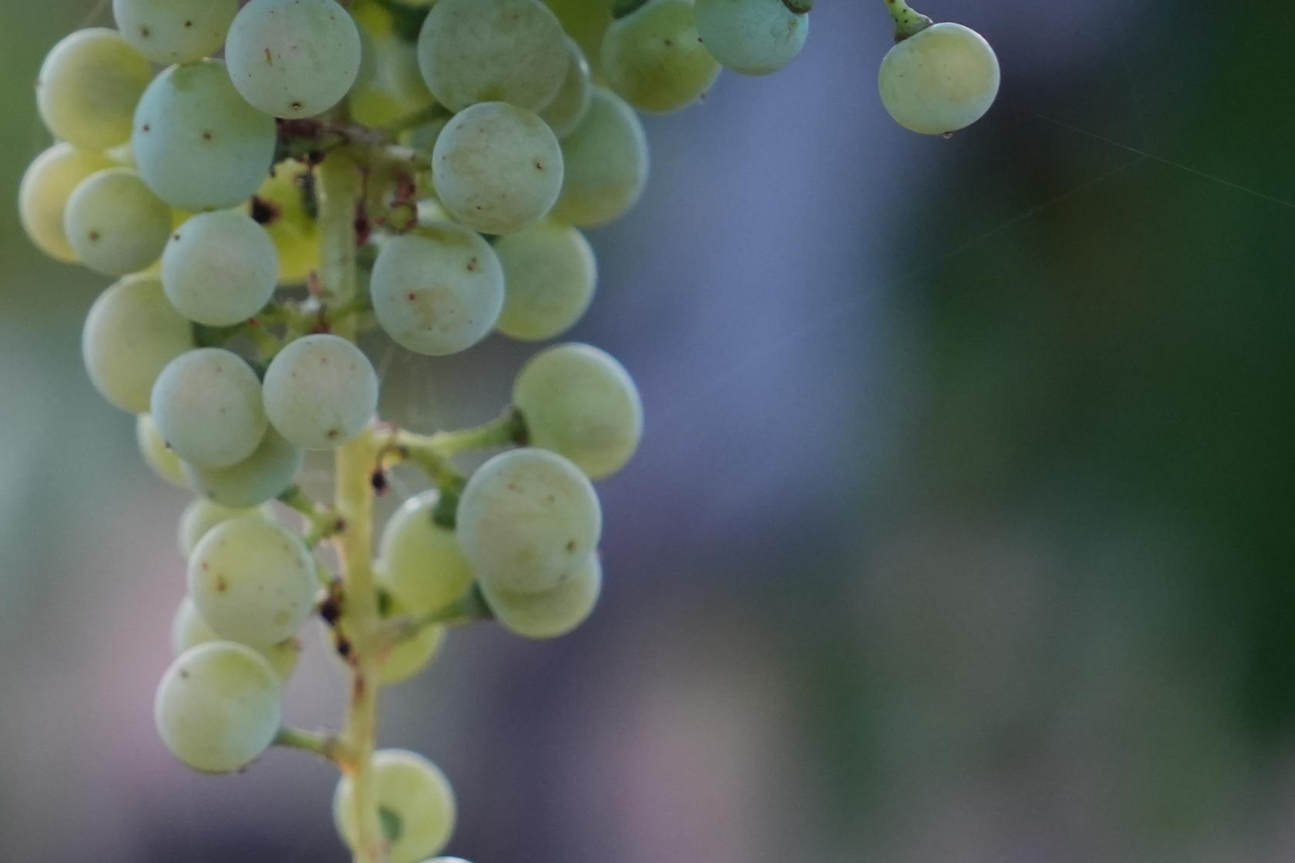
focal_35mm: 300
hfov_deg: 6.8
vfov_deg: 4.6
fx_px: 10791
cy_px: 43
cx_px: -255
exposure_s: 1/160
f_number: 4.5
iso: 2000
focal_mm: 101
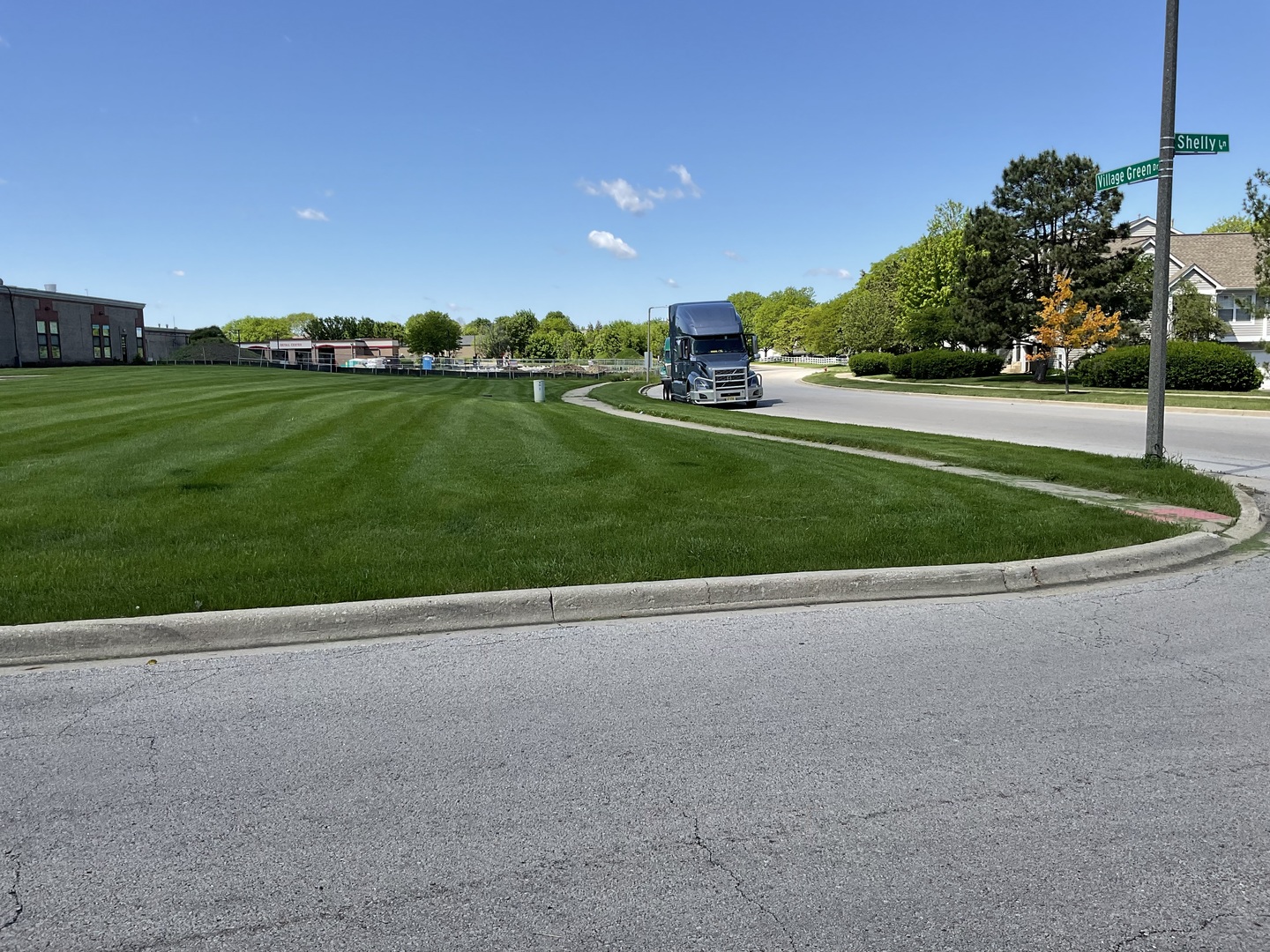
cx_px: 635
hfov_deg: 61.7
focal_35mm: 29
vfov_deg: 48.2
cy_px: 476
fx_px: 1064
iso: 16
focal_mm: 3
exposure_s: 1/1577
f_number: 1.8
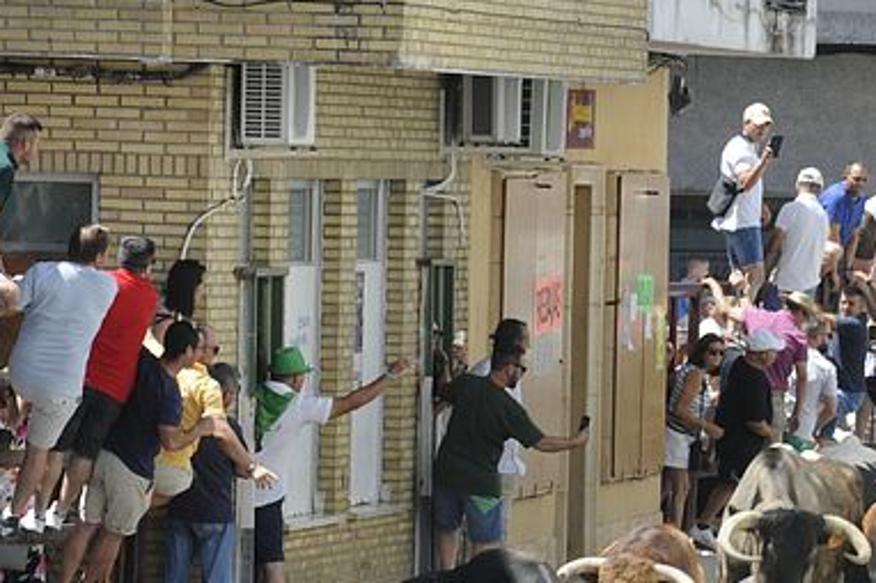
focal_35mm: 401
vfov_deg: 3.4
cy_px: 607
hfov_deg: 5.1
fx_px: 9749
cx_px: 599
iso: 400
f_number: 9
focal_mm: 120
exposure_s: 1/320
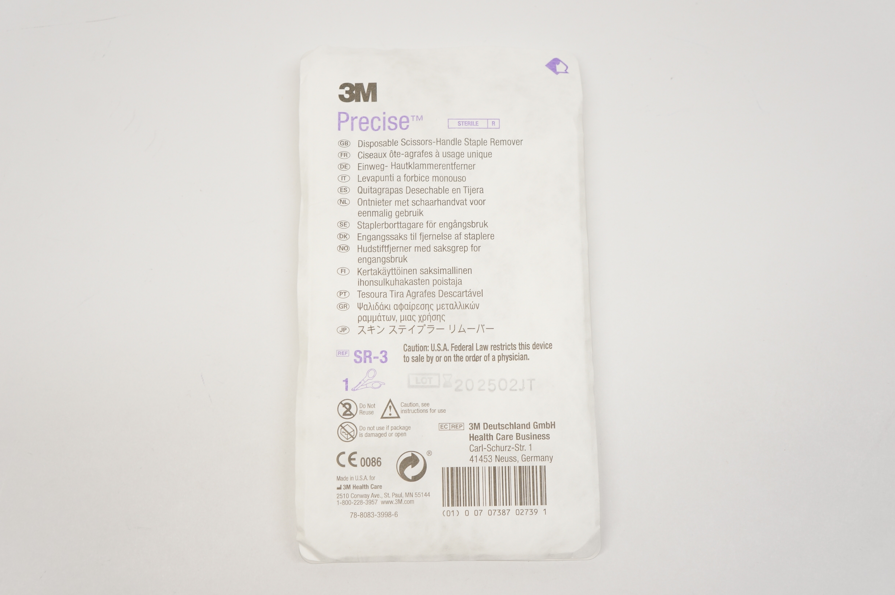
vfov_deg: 36.8
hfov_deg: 53.2
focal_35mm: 36
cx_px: 448
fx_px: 894
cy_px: 298
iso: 400
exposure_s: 1/100
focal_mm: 24
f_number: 5.6
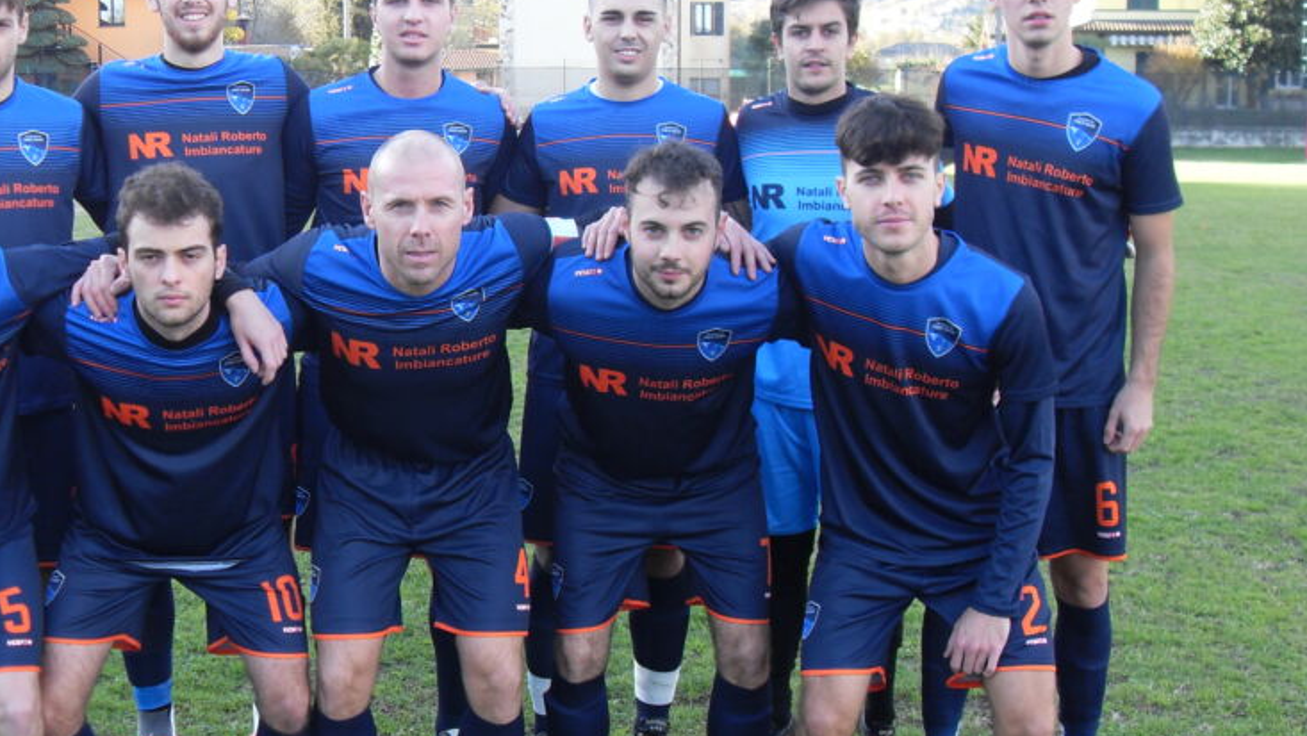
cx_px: 490
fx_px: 1699
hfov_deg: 41.8
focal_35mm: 49
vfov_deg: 24.5
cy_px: 380
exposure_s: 1/90
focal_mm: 6.3
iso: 80
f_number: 2.8
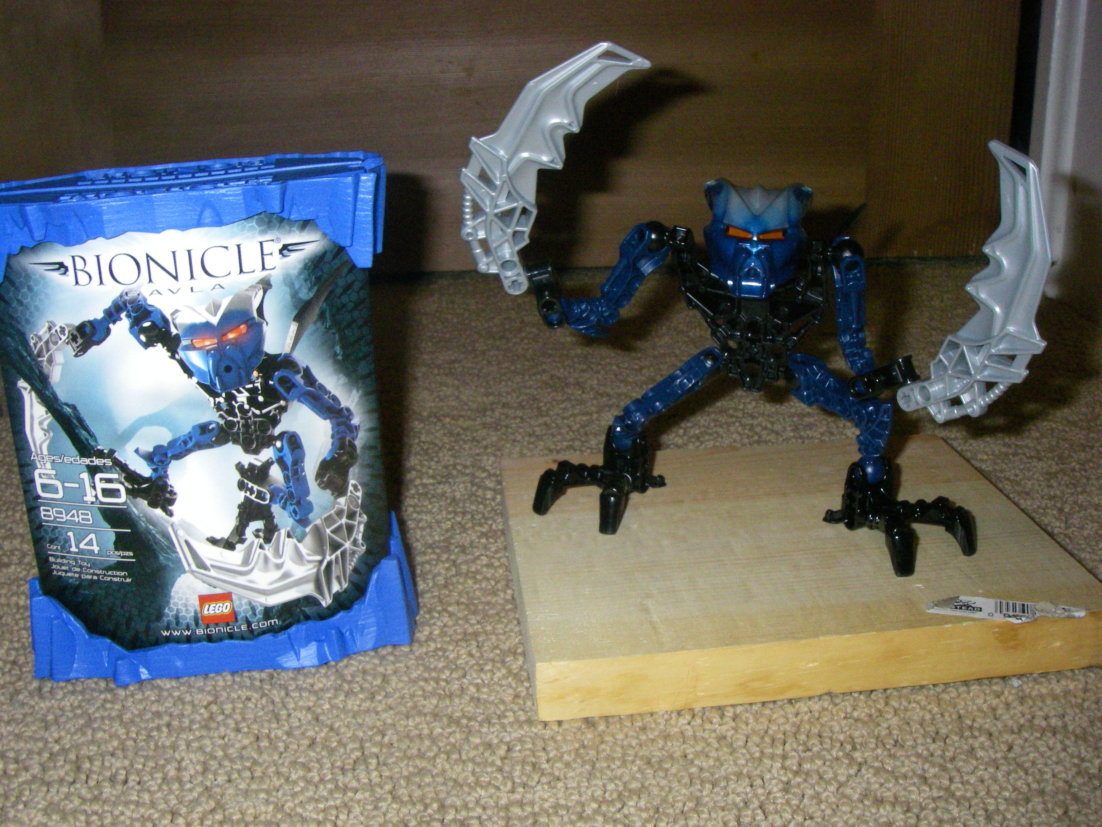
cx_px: 551
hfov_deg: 49.0
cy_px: 414
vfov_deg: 37.7
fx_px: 1210
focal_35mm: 38
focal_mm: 6.3
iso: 400
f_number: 6.6
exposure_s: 1/50
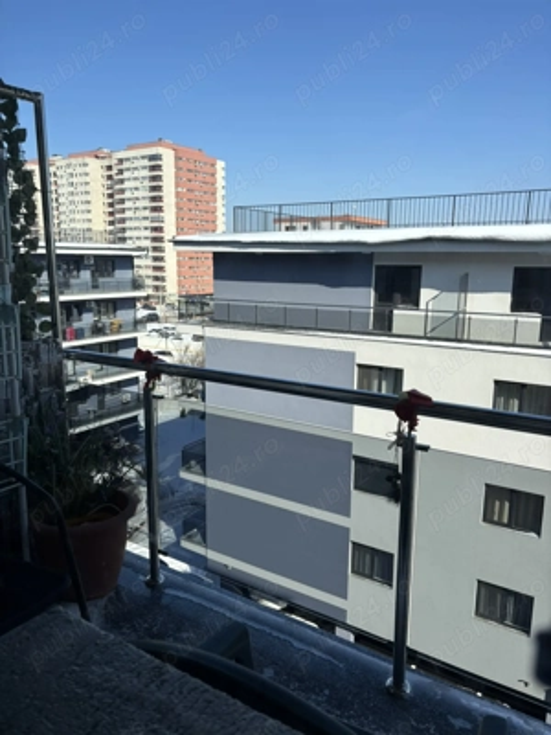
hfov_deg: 53.1
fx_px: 552
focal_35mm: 26
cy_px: 368
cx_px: 276
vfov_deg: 67.3
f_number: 1.6
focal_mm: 5.96
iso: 50
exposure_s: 1/3788
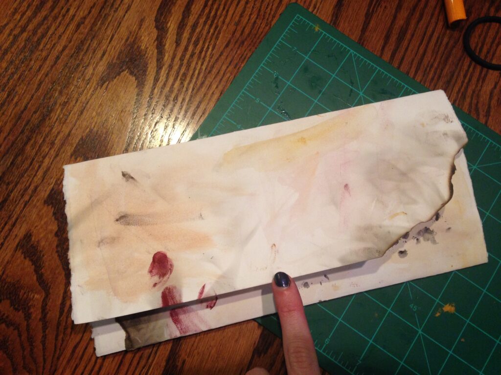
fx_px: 478
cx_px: 250
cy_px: 188
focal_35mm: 33
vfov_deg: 42.9
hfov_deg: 55.4
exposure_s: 1/20
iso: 160
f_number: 2.4
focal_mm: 4.12
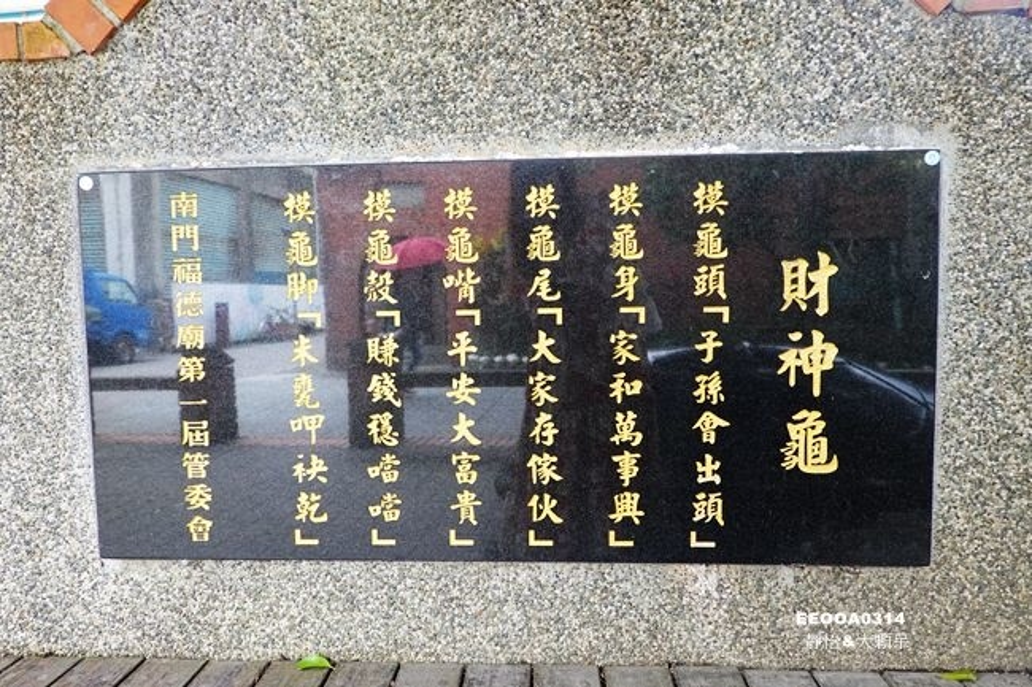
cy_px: 344
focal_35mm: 24
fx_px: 688
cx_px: 516
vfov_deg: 53.1
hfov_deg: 73.8
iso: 400
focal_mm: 9
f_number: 2.8
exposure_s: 1/30
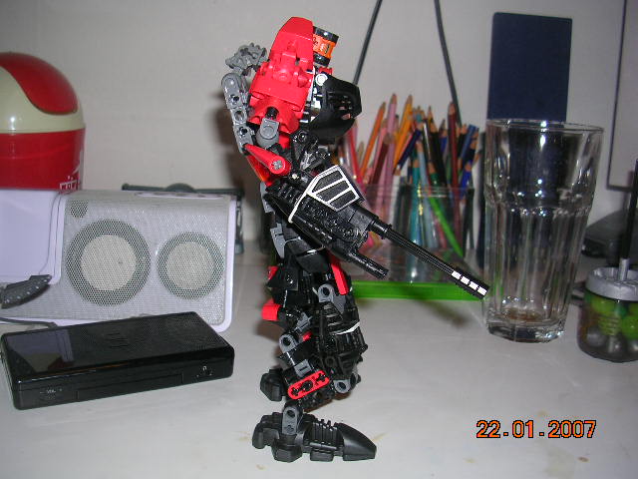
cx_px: 319
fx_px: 700
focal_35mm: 38
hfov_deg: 49.0
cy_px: 240
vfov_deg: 37.7
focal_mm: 5.8
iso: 50
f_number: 2.8
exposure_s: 1/60.1
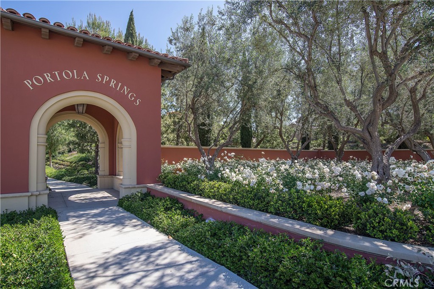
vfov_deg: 67.4
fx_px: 217
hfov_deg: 90.0
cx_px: 217
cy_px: 144
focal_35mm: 18
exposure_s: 1/320
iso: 250
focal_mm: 18
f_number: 6.3
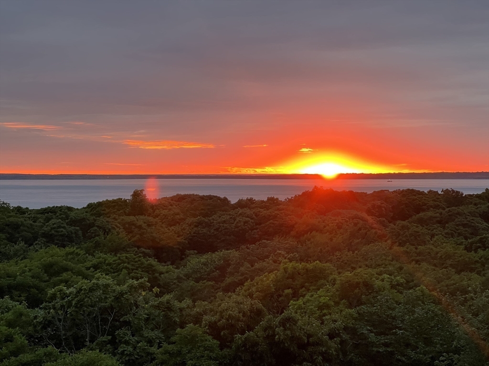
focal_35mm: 77
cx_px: 244
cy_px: 183
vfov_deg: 19.1
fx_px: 1088
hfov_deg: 25.3
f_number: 2.8
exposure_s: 1/79
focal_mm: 9
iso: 200
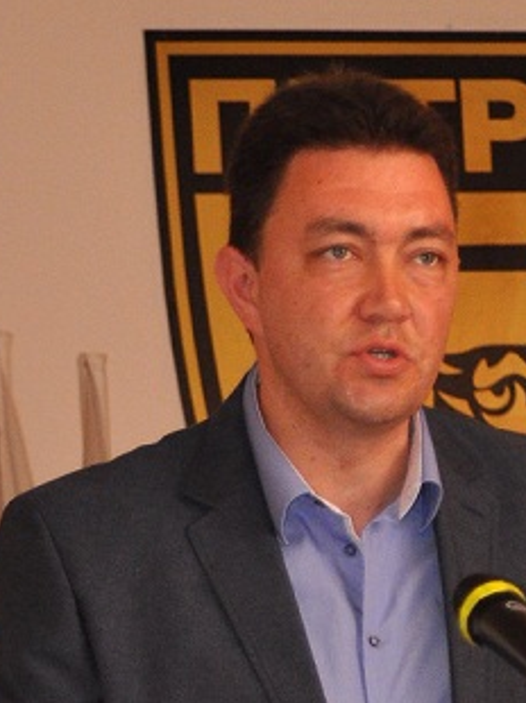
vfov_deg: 16.2
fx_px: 2435
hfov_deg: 12.3
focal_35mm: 120
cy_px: 620
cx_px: 295
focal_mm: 38
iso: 800
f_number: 3.2
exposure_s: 1/160
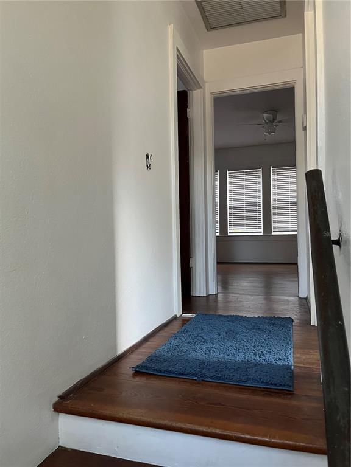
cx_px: 176
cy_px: 234
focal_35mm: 26
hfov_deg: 53.1
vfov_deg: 67.3
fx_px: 352
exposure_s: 1/60
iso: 400
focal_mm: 5.1
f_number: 1.6
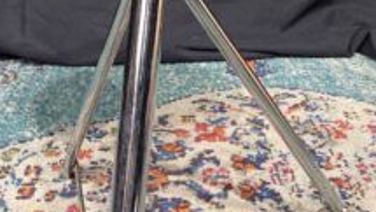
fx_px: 638
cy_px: -2
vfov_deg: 18.3
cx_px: 173
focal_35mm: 64
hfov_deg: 32.8
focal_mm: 3.99
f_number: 1.8
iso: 250
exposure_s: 1/40
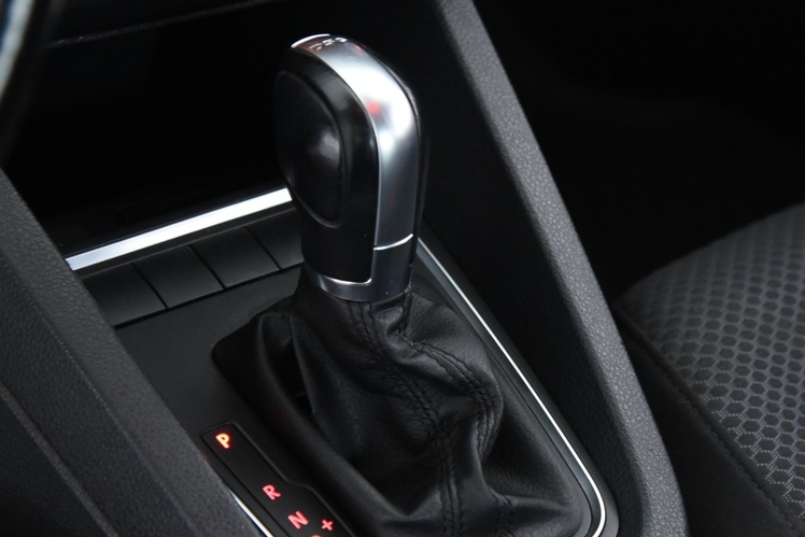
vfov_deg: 11.5
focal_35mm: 119
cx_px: 392
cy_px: 268
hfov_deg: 17.2
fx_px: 2661
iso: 4000
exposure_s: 1/20
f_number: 4
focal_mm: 55
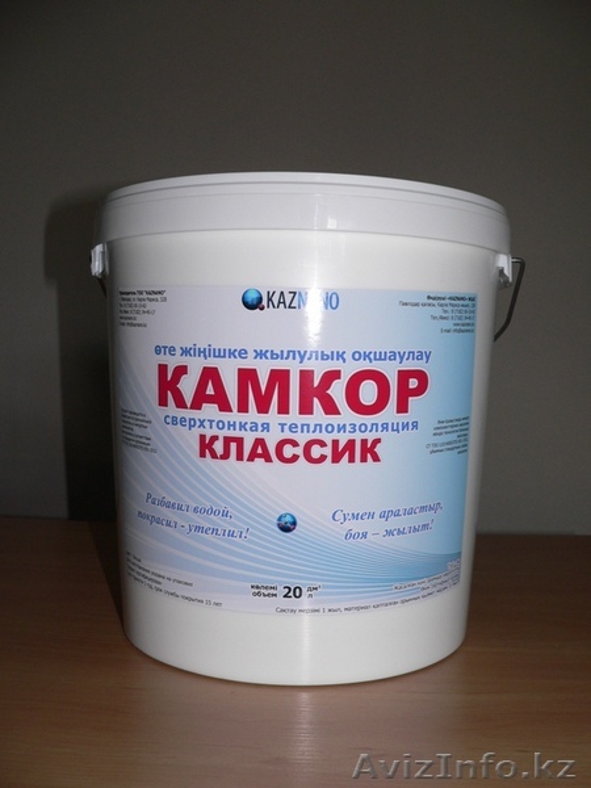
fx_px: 820
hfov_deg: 39.7
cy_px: 394
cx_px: 296
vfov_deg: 51.4
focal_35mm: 36
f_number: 2.8
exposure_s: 1/60
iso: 100
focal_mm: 6
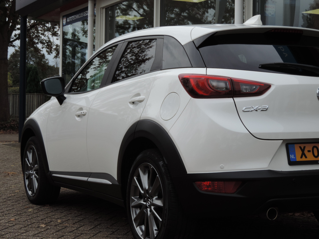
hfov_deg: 26.0
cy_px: 120
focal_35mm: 75
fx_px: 691
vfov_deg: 19.6
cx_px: 160
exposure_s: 1/320
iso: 80
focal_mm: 13.3
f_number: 3.9
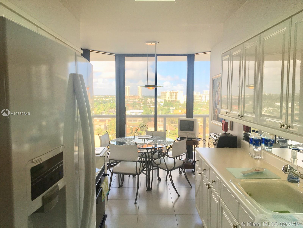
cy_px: 114
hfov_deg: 61.7
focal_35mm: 29
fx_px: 254
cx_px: 152
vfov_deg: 48.2
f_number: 2.2
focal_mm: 4.15
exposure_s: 1/418
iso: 25
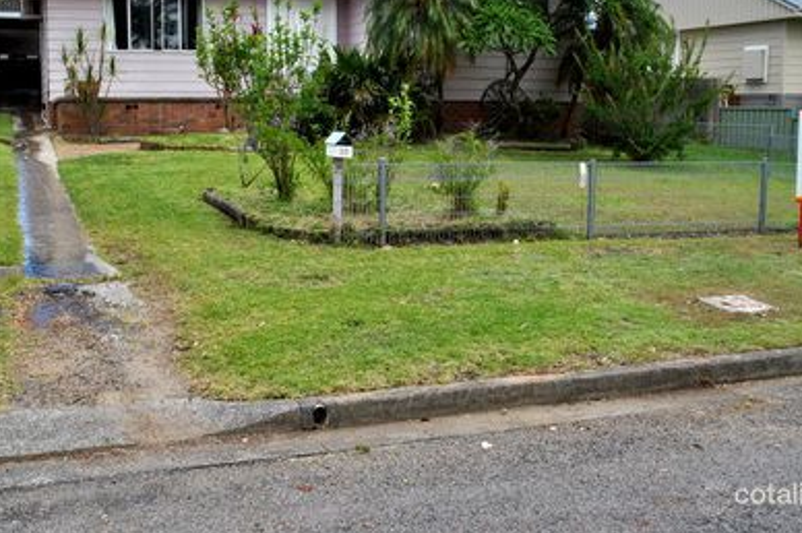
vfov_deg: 33.2
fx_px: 890
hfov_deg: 48.5
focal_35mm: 40
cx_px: 378
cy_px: 214
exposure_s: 1/250
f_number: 8
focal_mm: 22
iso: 100
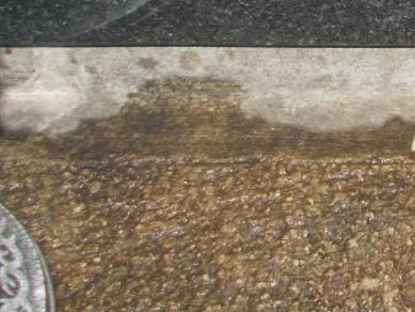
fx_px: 947
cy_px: -116
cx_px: 473
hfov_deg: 23.0
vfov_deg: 17.3
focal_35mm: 79
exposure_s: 1/25
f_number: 3.2
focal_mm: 4.6
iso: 200
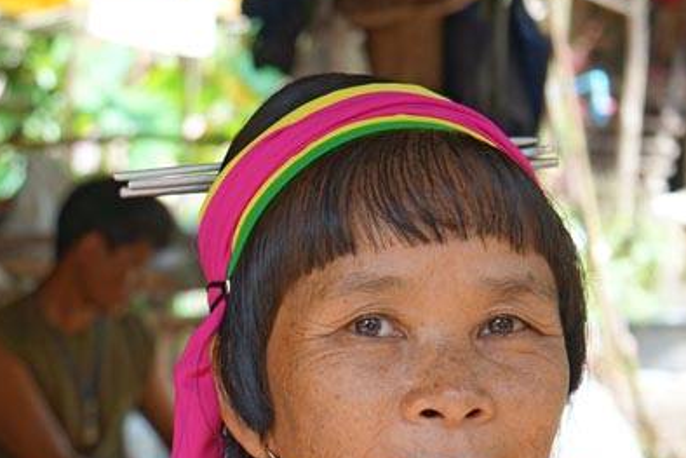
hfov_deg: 16.7
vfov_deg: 11.5
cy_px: 465
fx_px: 2249
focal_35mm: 118
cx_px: -96
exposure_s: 1/160
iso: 250
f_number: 4.5
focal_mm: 47
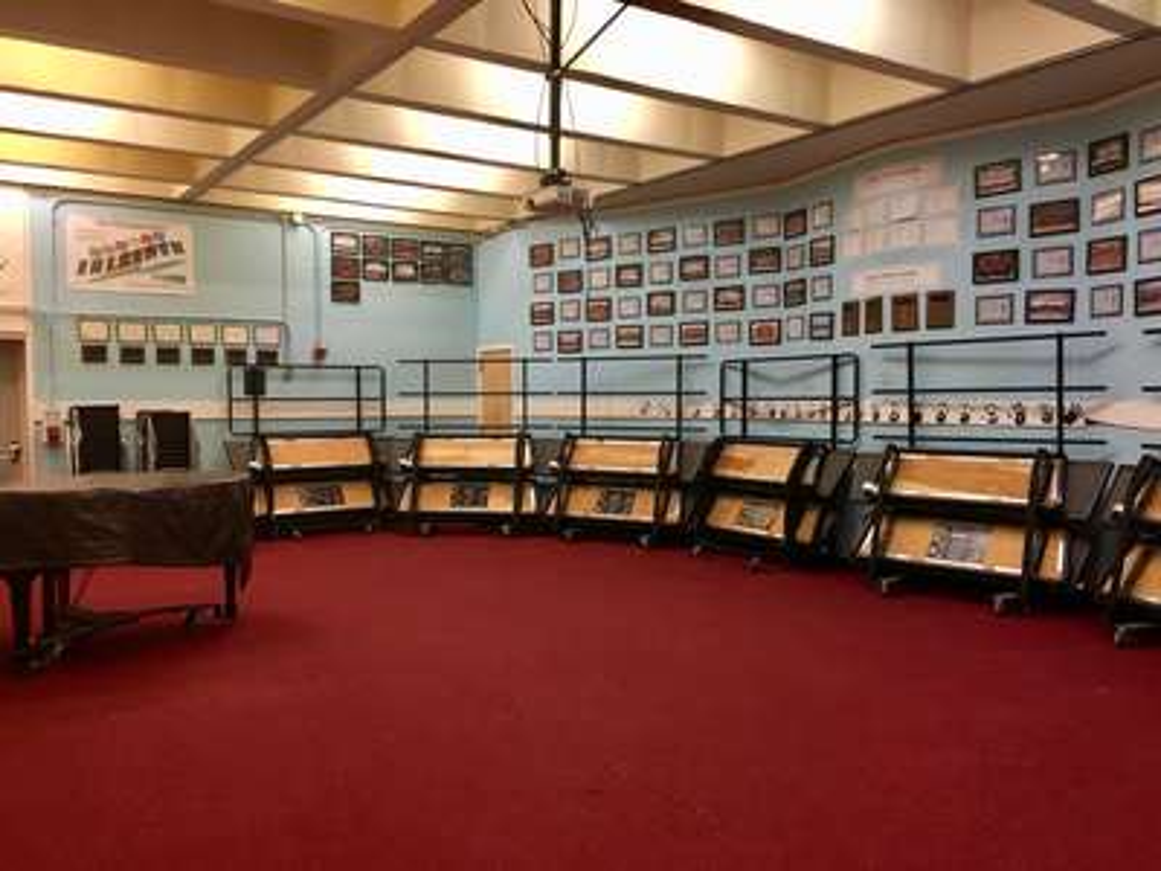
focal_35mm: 29
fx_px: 973
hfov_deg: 61.7
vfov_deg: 48.2
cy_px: 436
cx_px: 580
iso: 40
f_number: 2.2
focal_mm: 4.15
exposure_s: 1/15
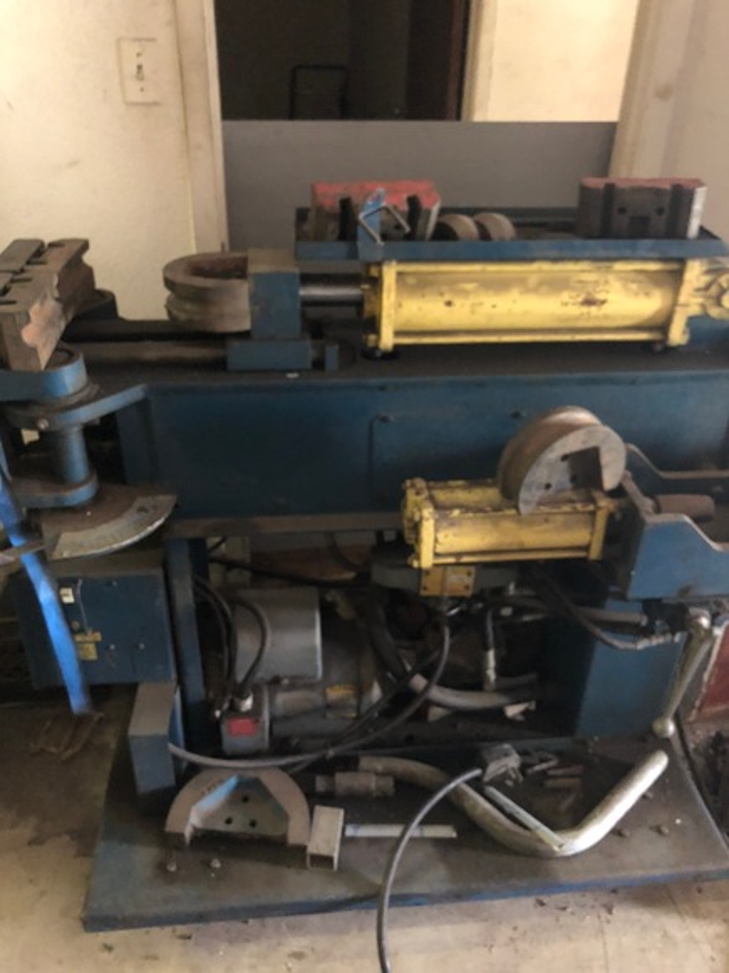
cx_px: 364
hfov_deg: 49.7
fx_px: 786
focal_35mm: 28
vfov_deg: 63.4
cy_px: 486
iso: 160
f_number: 1.8
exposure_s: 1/4
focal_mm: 4
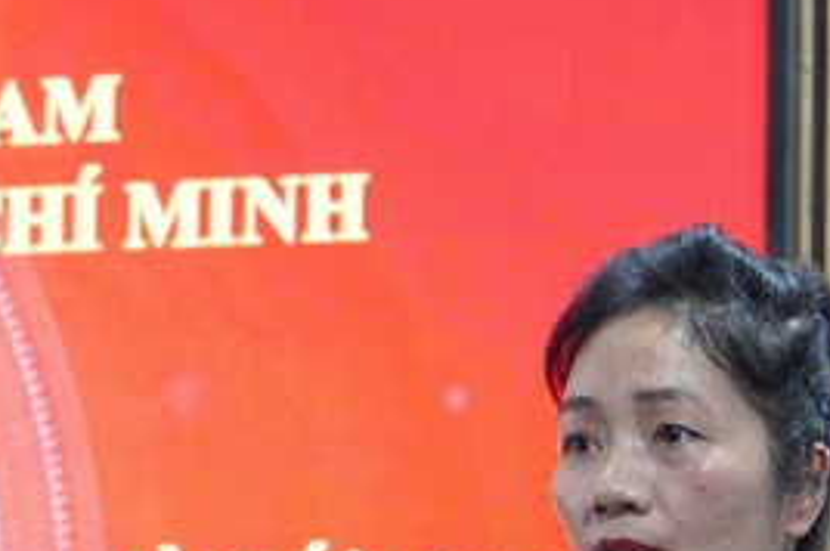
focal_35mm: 285
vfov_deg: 4.8
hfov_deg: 7.2
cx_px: 300
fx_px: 6570
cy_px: 670
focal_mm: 73
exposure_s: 1/125
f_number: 4
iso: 640
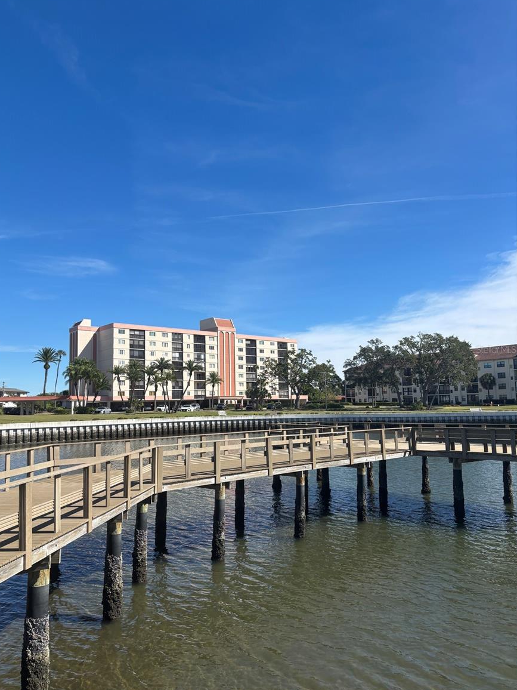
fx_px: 538
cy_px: 349
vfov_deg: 65.3
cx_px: 250
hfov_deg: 51.3
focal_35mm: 27
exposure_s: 1/3650
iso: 50
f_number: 1.6
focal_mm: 5.96
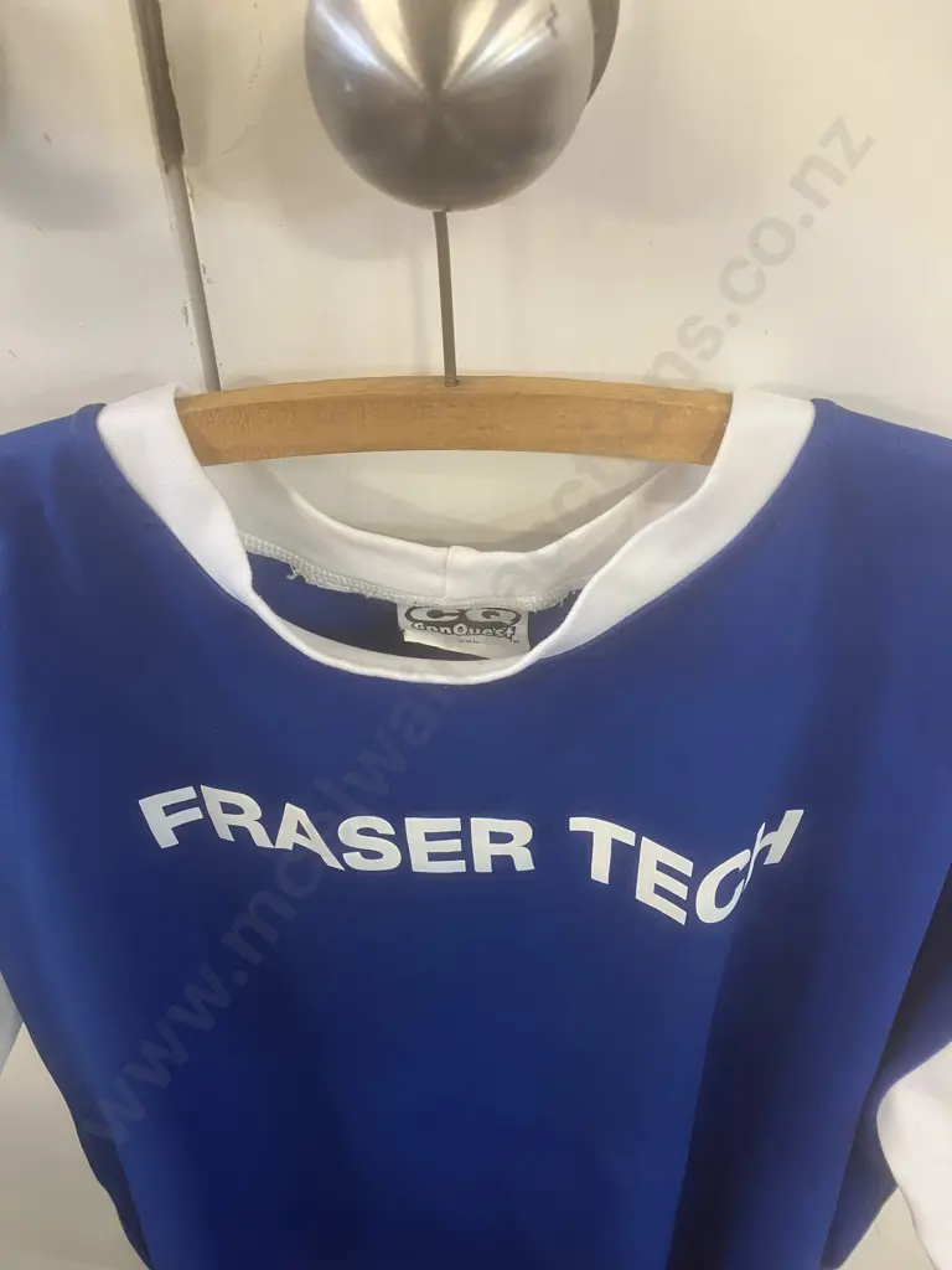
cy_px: 635
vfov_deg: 63.4
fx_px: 1027
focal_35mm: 28
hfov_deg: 49.7
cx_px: 476
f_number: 1.8
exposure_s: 1/50
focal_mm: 3.99
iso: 250
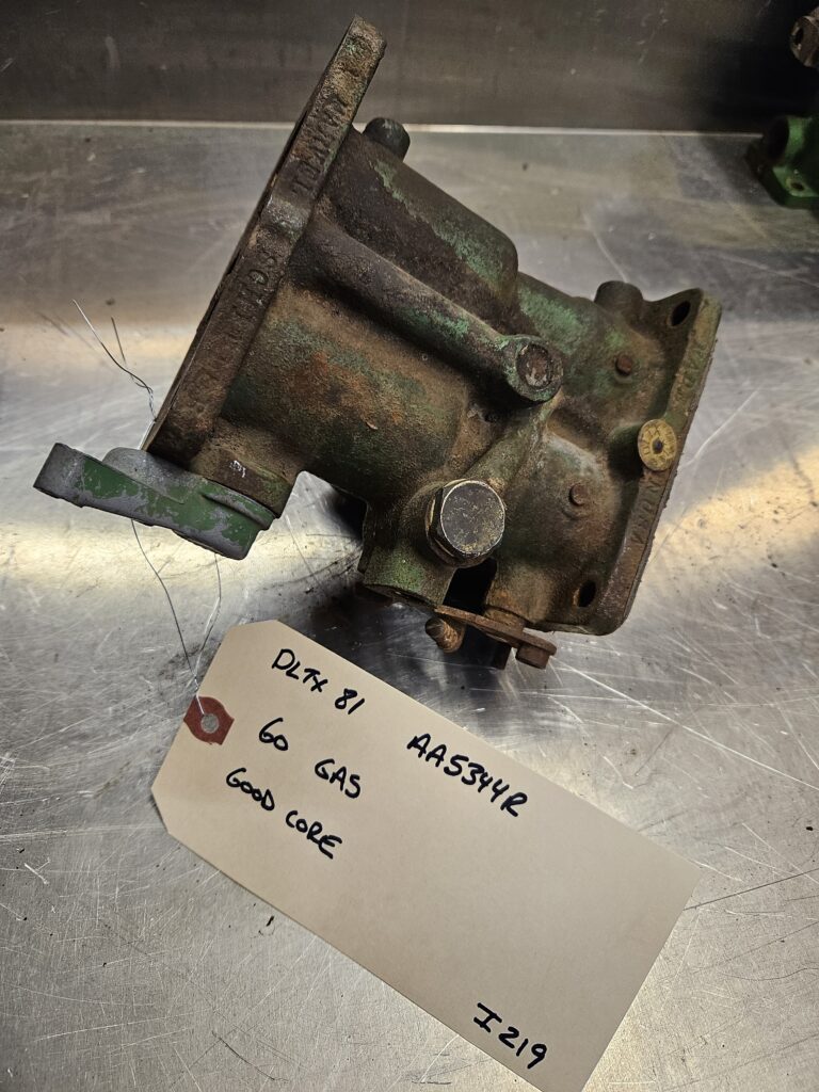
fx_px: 726
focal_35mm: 23
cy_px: 546
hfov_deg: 58.9
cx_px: 410
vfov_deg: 73.9
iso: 160
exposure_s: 1/120
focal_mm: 5.4
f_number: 1.8
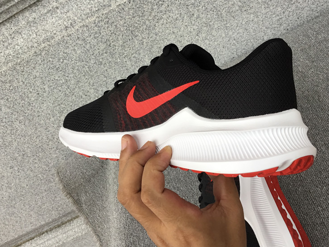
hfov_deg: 48.9
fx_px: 361
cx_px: 176
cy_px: 101
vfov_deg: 37.6
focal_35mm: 38
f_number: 2.4
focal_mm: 3.3
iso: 25
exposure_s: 1/50
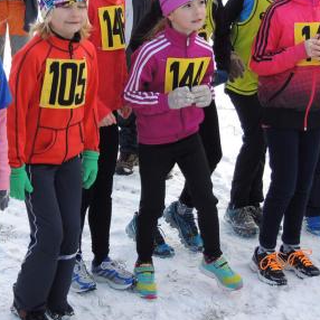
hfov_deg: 20.3
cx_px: 101
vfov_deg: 20.3
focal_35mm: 85
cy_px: 107
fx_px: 889
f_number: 3.6
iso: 100
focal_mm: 8.9
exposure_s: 1/250
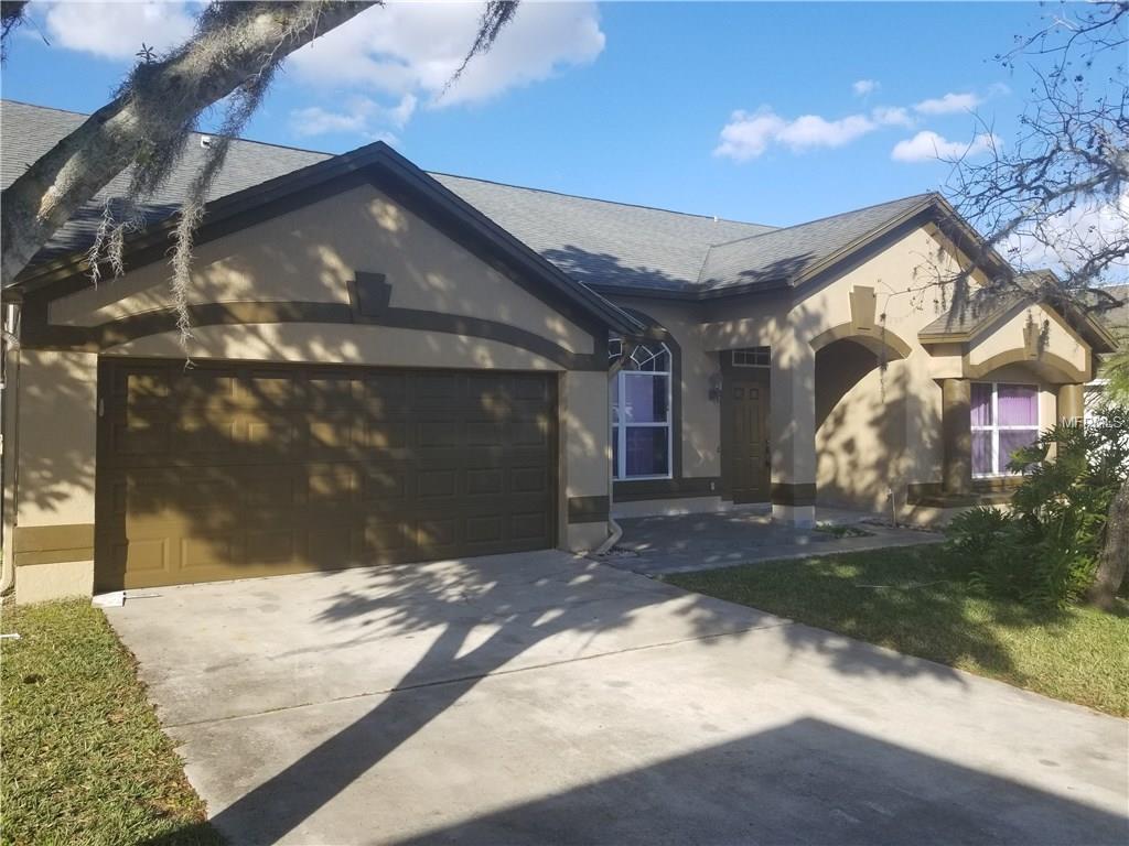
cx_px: 564
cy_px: 423
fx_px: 848
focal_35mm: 26
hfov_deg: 67.3
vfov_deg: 53.1
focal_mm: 4.25
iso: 50
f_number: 1.7
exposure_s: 1/1696
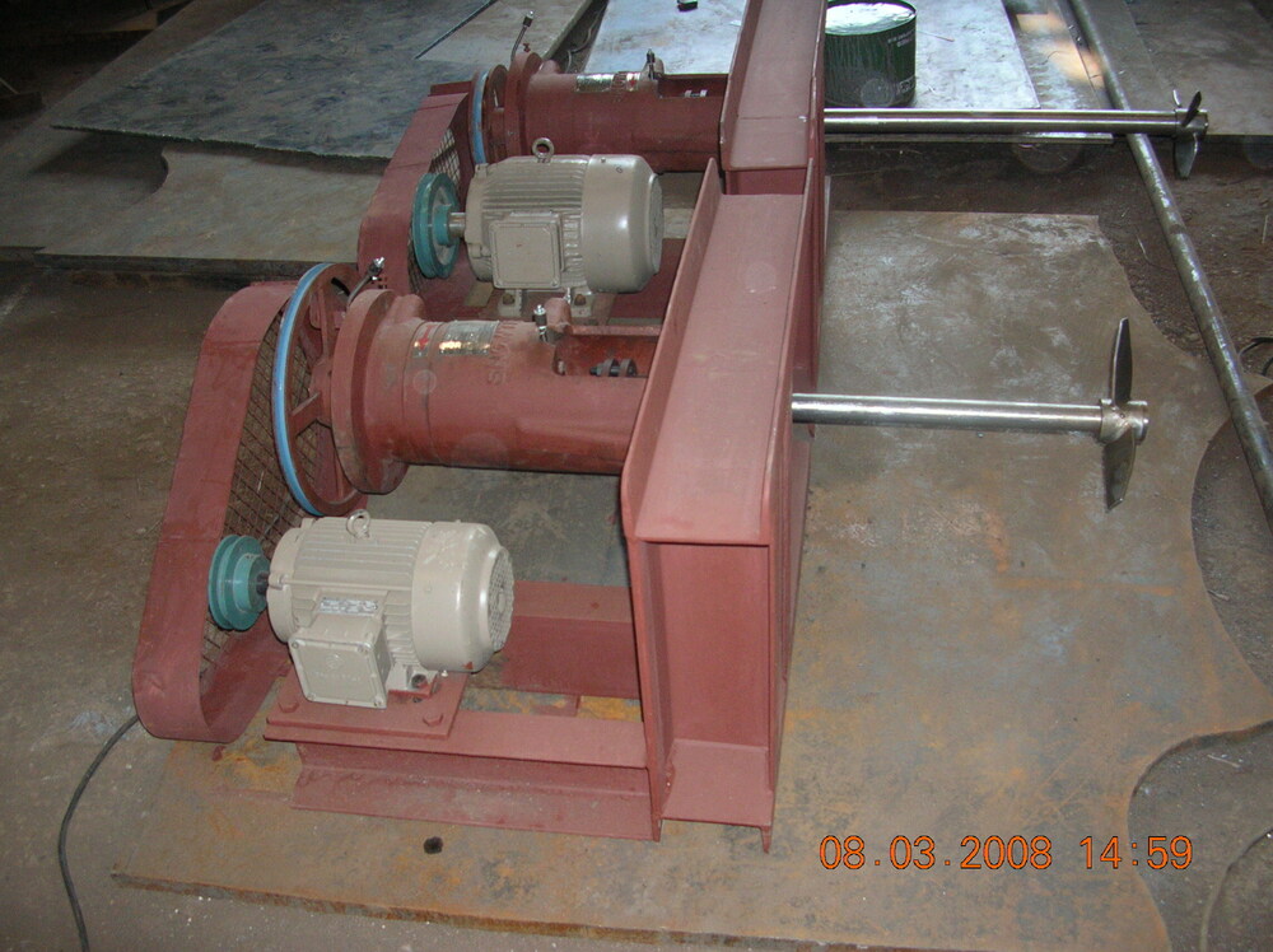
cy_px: 476
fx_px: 1286
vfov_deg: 40.6
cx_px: 636
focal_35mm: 35
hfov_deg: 52.7
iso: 126
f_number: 2.8
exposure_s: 1/60.1
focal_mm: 5.8
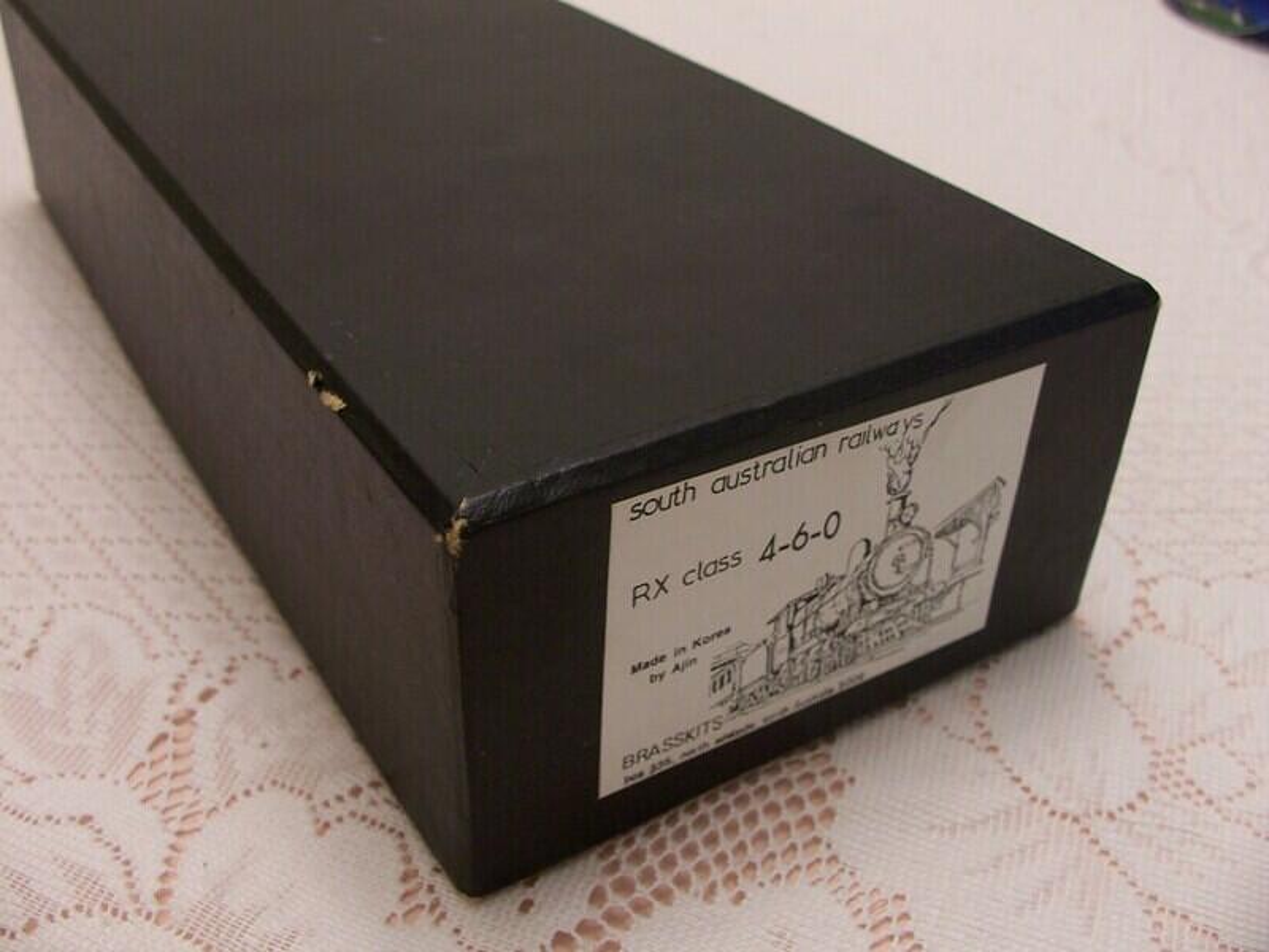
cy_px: 476
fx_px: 1283
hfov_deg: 52.6
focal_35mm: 35
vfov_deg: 40.7
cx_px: 634
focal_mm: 6
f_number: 2.8
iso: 140
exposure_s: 1/8
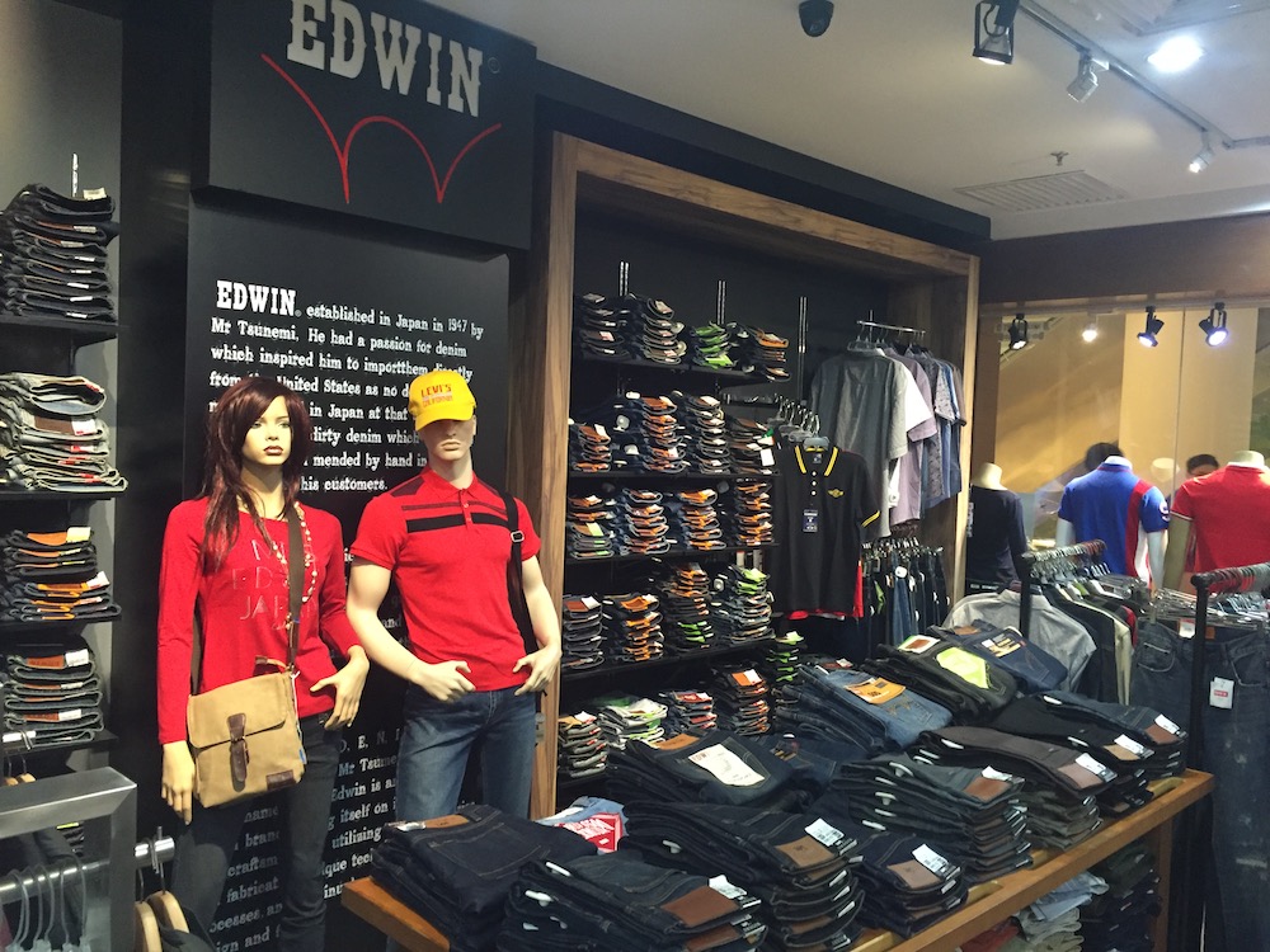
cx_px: 635
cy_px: 476
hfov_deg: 61.7
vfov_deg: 48.2
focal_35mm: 29
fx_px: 1064
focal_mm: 4.15
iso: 320
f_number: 2.2
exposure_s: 1/33
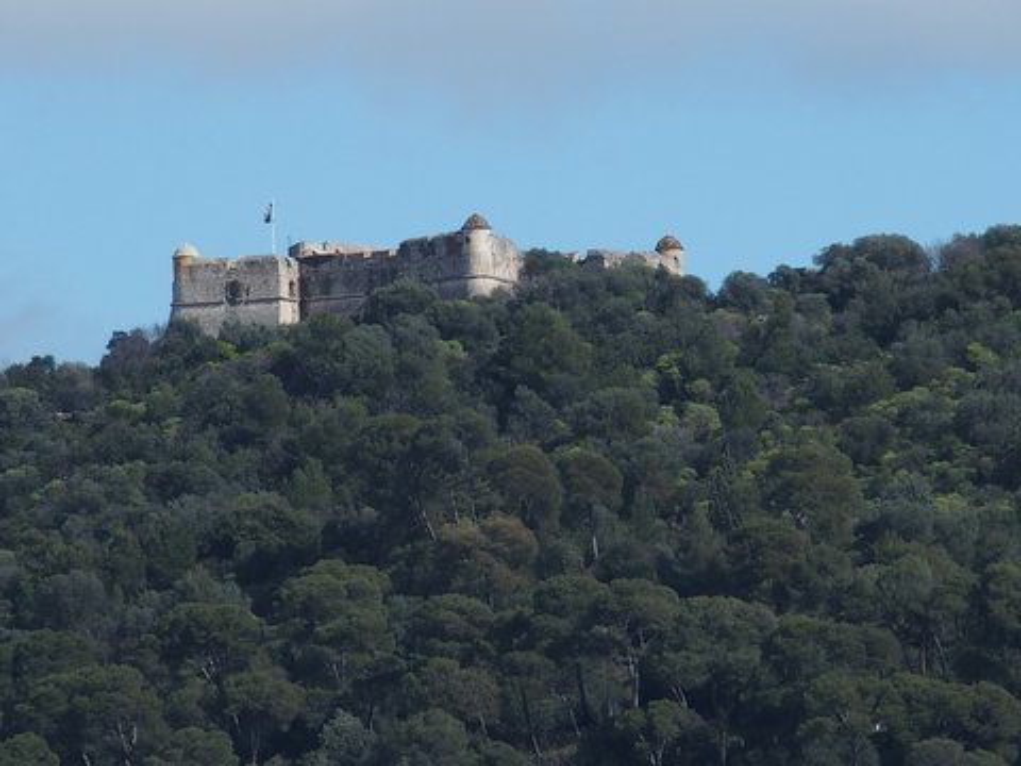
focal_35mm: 300
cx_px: 510
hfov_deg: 6.6
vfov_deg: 5.0
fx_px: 8849
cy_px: 383
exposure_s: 1/800
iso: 100
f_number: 5
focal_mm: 64.3
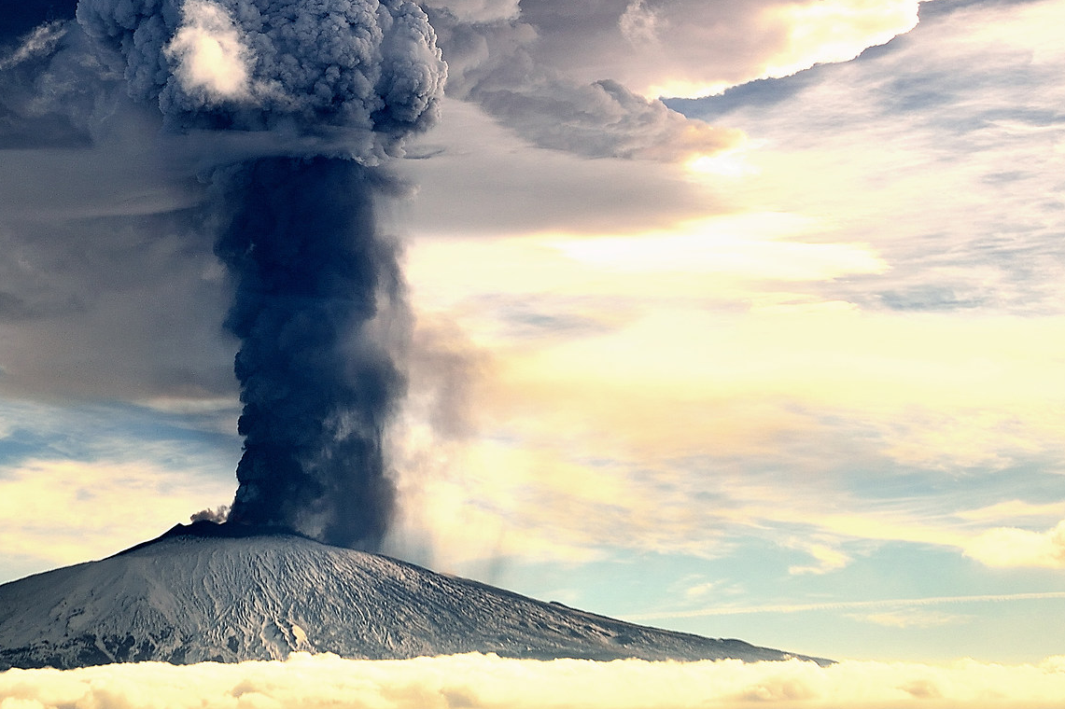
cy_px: 34
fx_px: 2987
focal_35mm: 101
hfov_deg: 20.0
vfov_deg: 13.4
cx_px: 250
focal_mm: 32
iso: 100
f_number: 5
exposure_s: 1/800
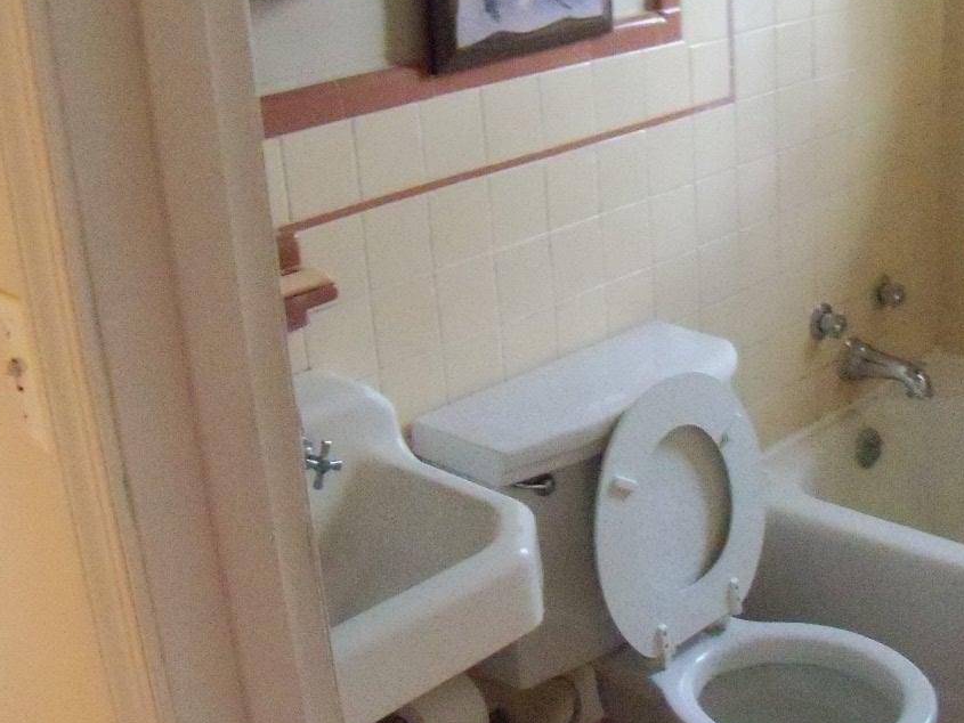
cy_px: 295
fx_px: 1476
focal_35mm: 53
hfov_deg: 35.4
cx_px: 712
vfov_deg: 27.5
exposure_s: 1/25
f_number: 3.5
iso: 1600
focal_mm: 6.2
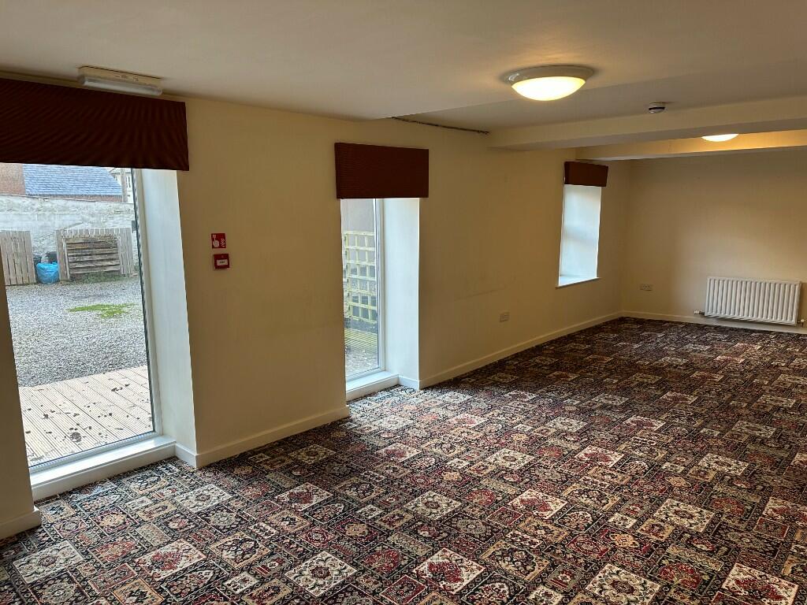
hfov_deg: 71.6
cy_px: 302
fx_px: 560
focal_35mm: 24
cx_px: 404
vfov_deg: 56.8
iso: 125
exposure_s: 1/50
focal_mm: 6.86
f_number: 1.78
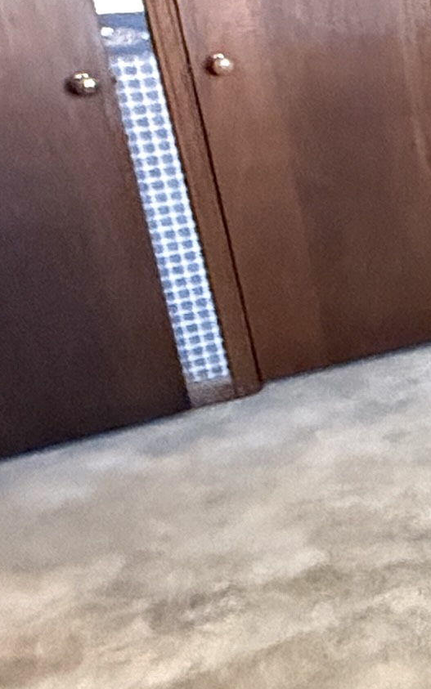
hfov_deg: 12.9
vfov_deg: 29.0
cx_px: 1093
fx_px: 1334
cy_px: 324
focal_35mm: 71
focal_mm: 2.22
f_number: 2.2
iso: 1000
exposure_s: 1/60
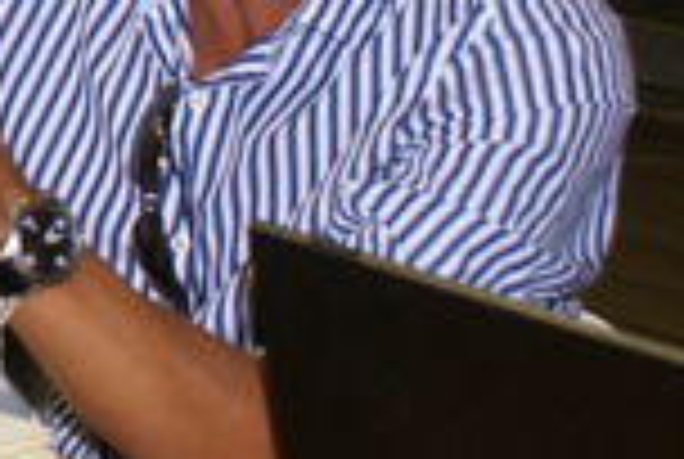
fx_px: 3845
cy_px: -52
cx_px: -790
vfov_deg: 6.8
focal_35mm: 202
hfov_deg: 9.4
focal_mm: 28
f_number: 5
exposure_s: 1/60
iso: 400
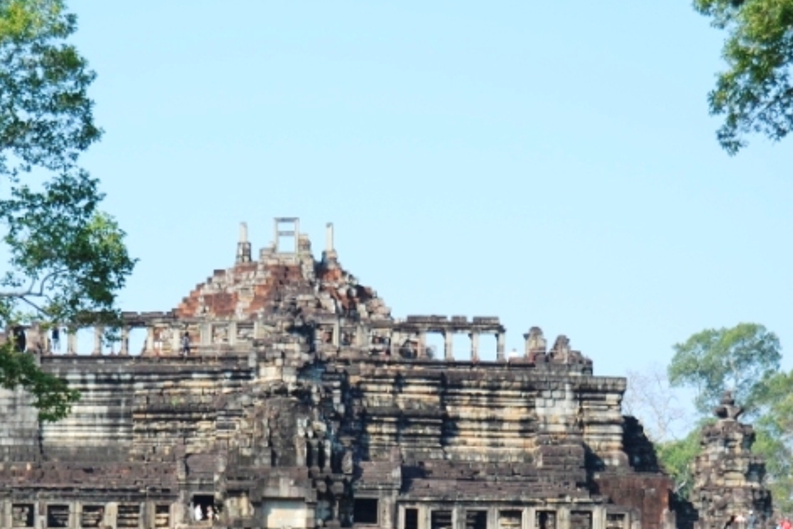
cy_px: 521
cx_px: 281
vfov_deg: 9.1
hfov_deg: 13.7
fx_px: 3304
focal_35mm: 150
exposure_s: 1/160
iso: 100
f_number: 6.3
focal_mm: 46
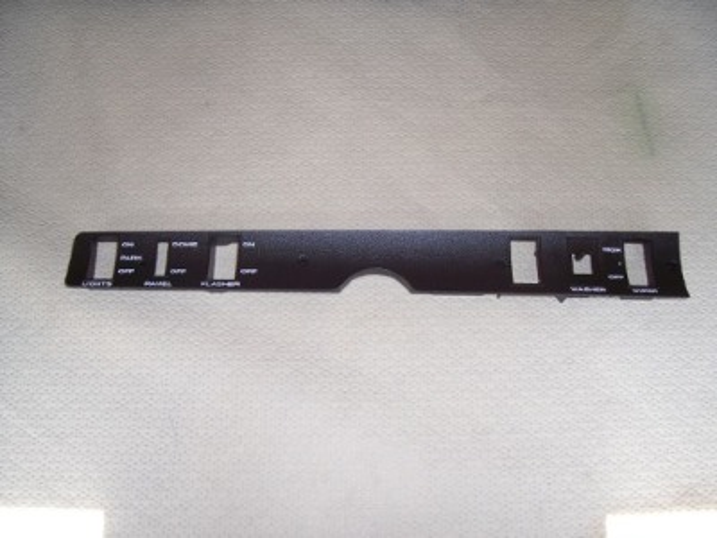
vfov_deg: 41.8
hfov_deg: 54.0
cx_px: 358
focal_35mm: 34
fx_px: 704
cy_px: 269
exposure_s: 1/60
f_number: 2.7
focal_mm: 5.6
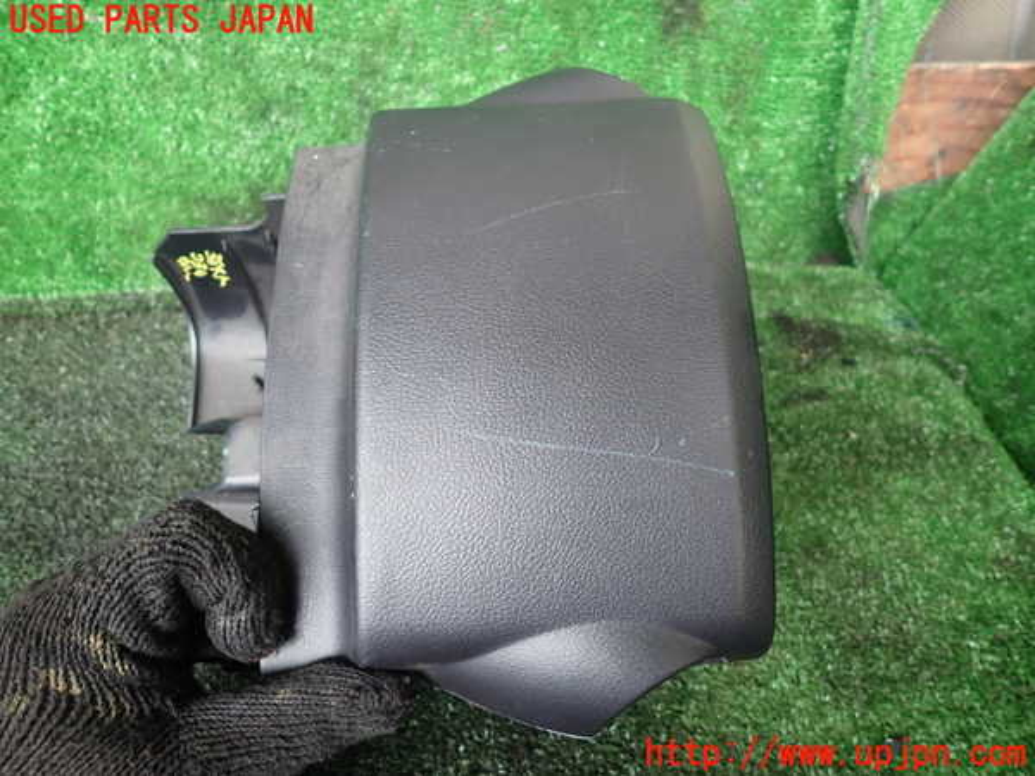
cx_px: 518
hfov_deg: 69.4
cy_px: 388
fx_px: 747
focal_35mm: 25
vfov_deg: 54.9
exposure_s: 1/50
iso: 200
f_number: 2
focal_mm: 4.5
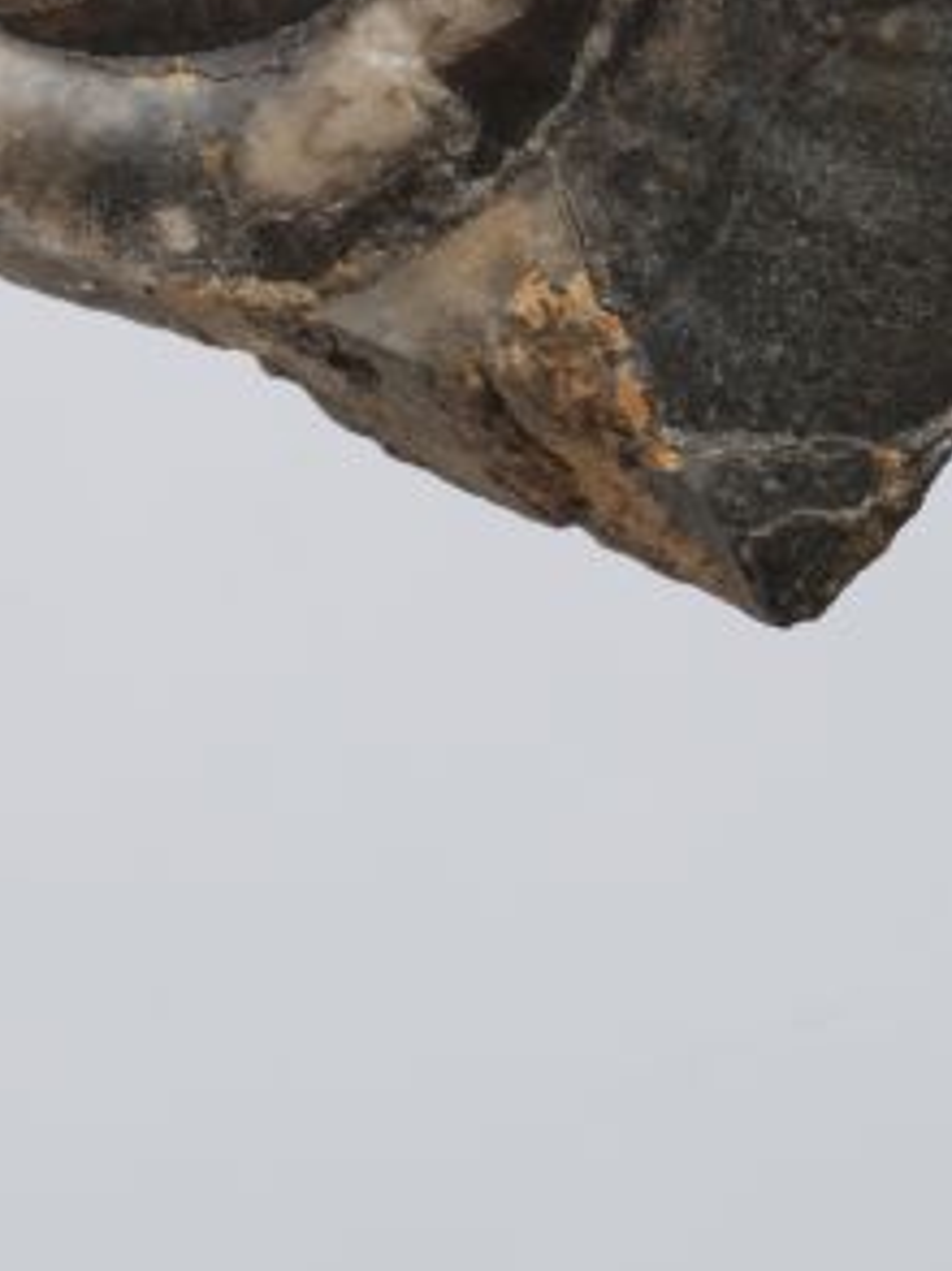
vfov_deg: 6.0
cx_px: 320
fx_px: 12192
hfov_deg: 4.5
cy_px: -125
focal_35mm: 332
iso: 100
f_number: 11
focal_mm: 90
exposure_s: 1/4
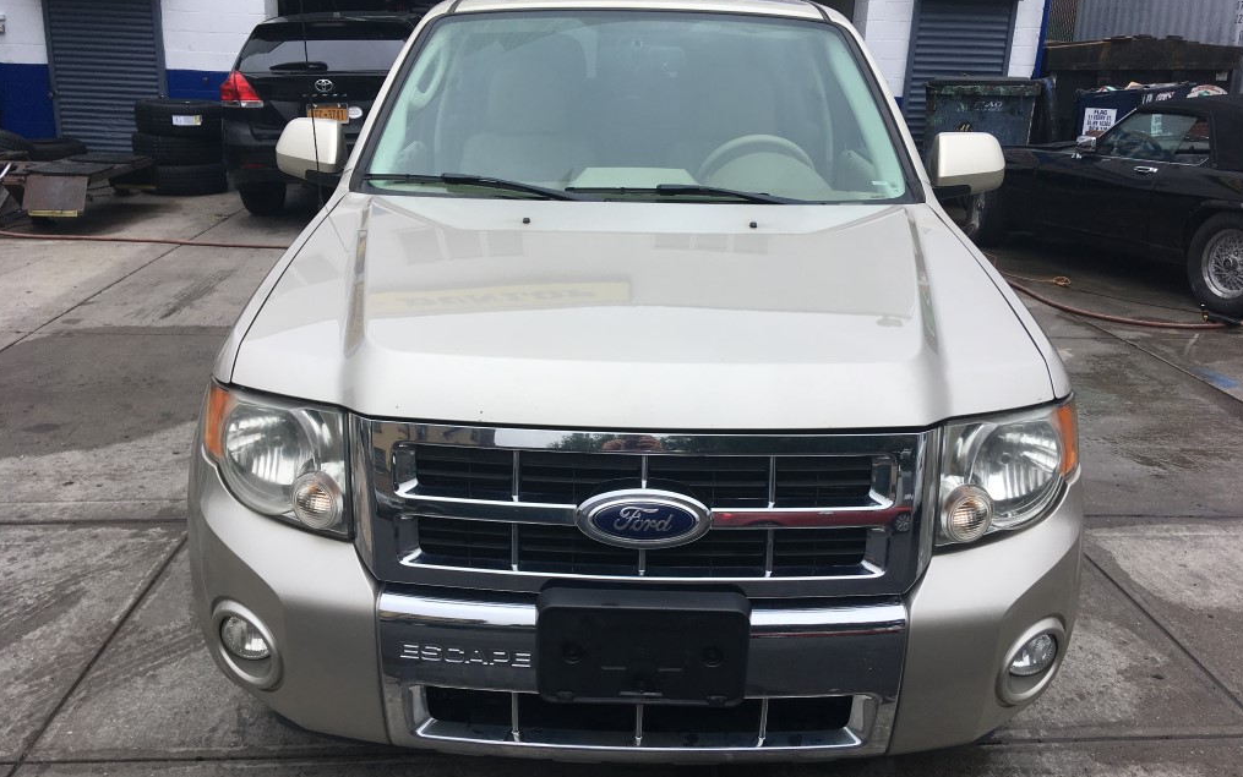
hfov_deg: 61.2
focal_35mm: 31
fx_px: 1050
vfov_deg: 40.6
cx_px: 621
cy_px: 404
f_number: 2.2
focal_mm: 4.15
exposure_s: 1/1350
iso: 25
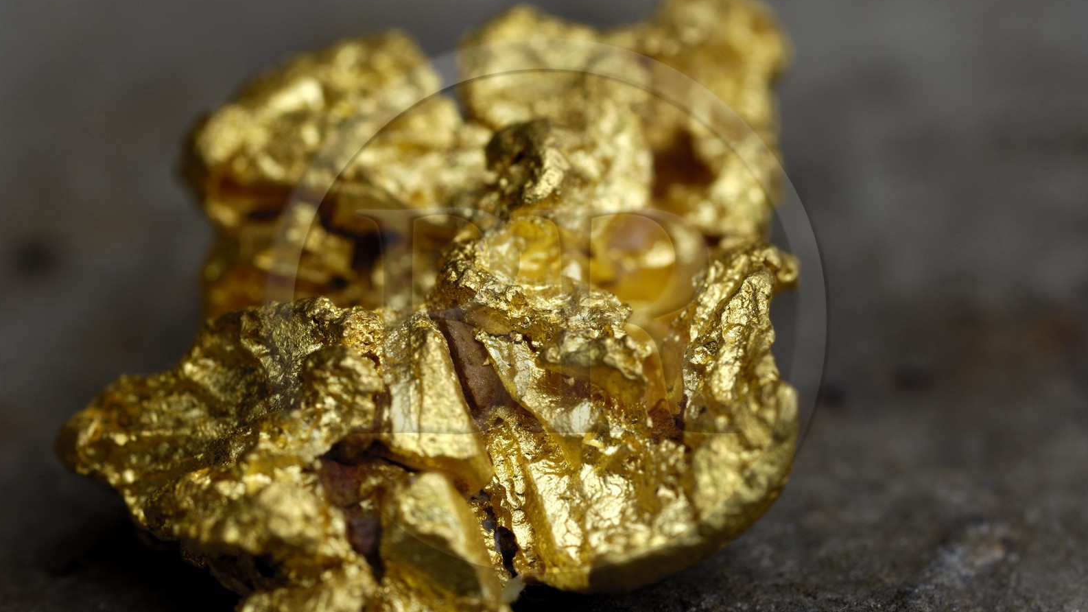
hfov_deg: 22.5
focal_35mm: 95
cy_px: 322
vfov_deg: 12.7
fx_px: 2741
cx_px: 544
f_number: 13
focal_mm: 60
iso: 100
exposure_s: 1/80
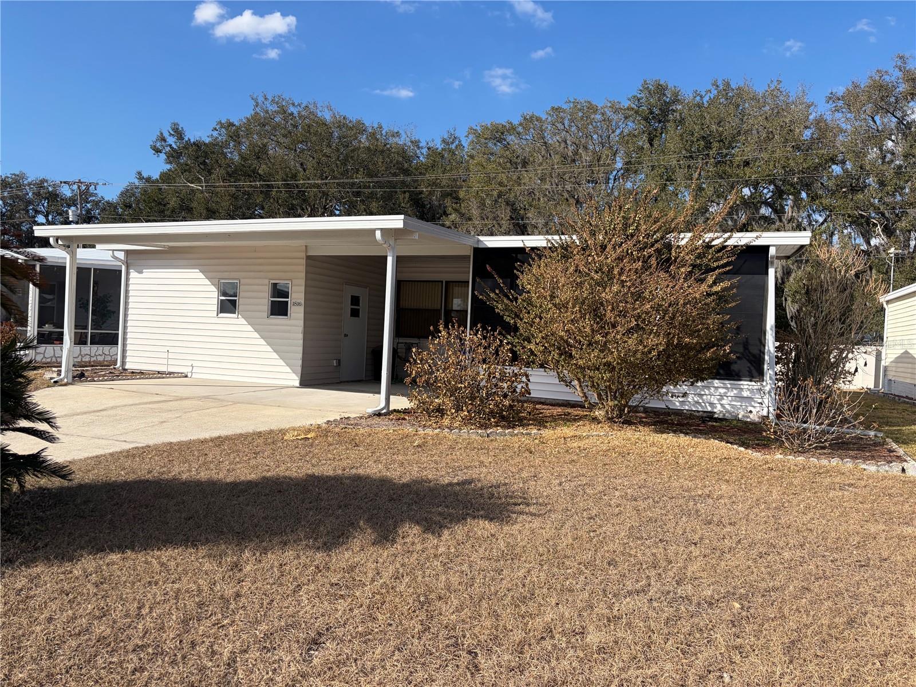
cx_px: 458
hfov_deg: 67.3
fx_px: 688
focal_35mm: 26
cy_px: 344
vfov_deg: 53.1
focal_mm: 5.96
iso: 64
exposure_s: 1/4065
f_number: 1.6
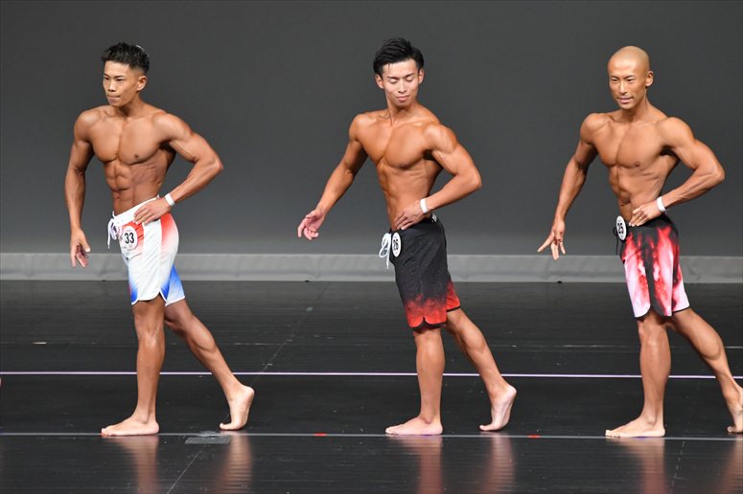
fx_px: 6498
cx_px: 372
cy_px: 247
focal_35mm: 315
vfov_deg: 4.4
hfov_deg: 6.5
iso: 4000
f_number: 5.6
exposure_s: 1/400
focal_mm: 210
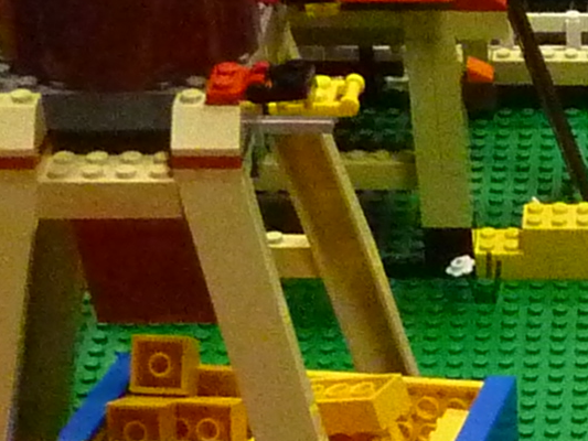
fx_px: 2905
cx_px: 1088
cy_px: 736
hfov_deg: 10.8
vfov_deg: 8.4
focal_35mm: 171
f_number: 3.3
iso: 800
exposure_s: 1/30
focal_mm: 4.1
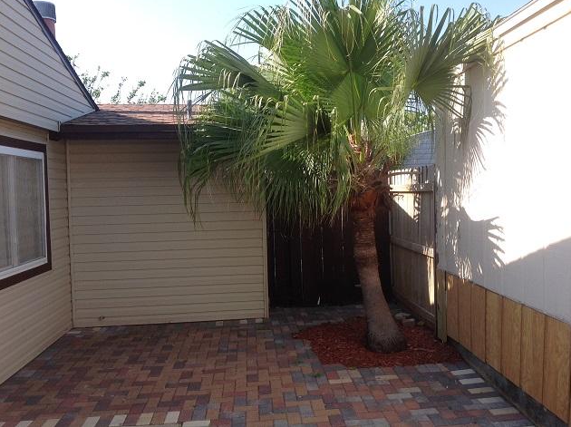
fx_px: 593
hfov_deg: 51.4
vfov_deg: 39.6
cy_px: 209
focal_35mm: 36
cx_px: 292
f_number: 2.4
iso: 50
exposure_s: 1/605
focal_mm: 4.28
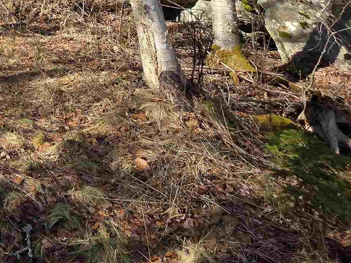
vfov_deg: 27.0
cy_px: -104
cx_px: -120
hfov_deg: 32.1
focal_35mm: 42
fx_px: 426
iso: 40
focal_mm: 2.2
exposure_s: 1/661
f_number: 1.9
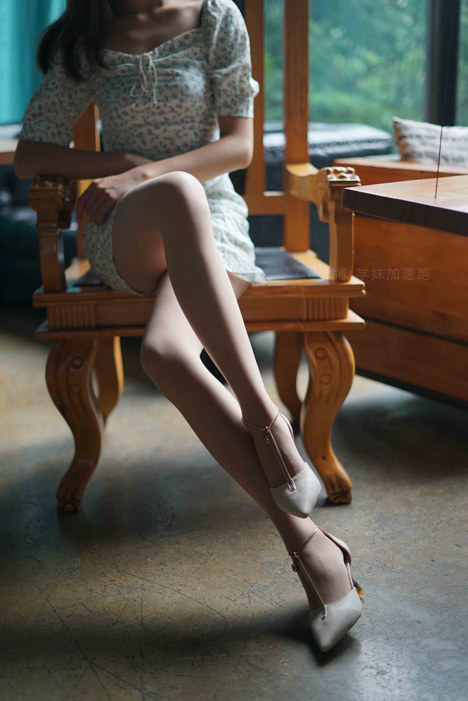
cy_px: 350
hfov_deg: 27.0
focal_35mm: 50
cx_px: 234
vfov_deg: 39.6
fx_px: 974
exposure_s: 1/200
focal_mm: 50
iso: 200
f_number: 1.8
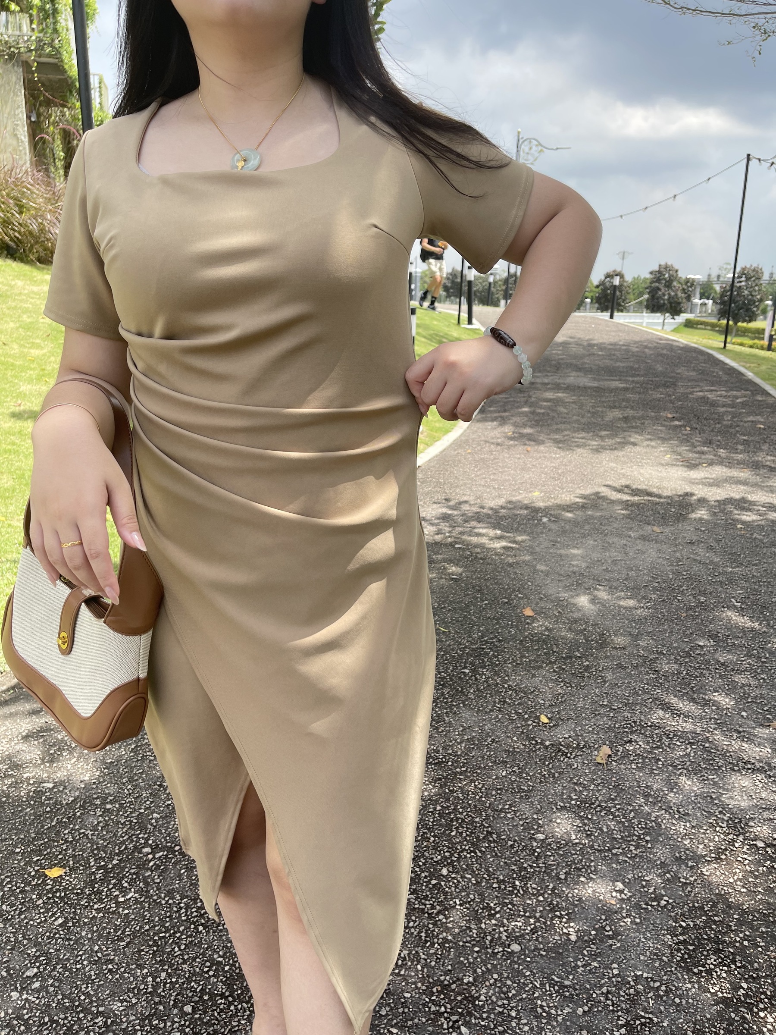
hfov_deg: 53.1
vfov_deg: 67.3
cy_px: 518
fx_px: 777
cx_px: 388
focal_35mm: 26
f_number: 1.6
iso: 32
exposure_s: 1/848
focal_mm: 5.1
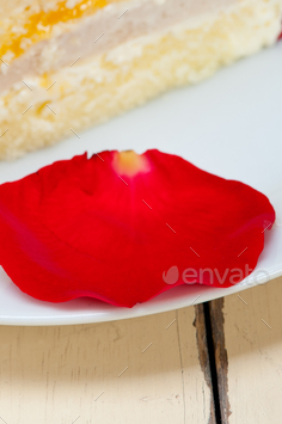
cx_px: 33
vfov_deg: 7.8
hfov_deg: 5.2
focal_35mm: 262
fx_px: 3084
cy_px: -90
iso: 200
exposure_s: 1/160
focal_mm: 105
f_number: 11
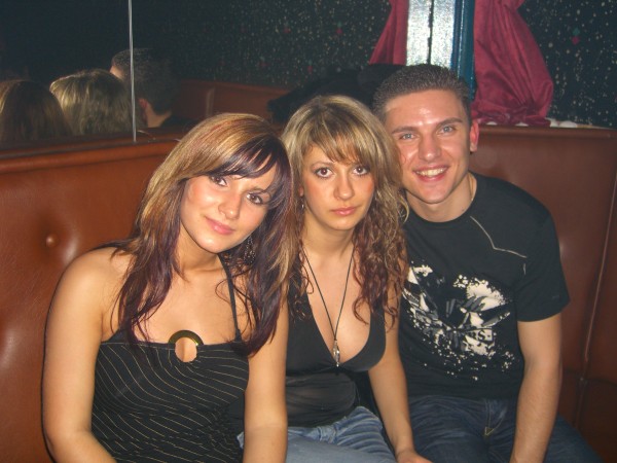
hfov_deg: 49.0
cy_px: 232
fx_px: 677
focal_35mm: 38
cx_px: 308
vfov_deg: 37.7
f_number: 2.8
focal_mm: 7.9
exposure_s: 1/60
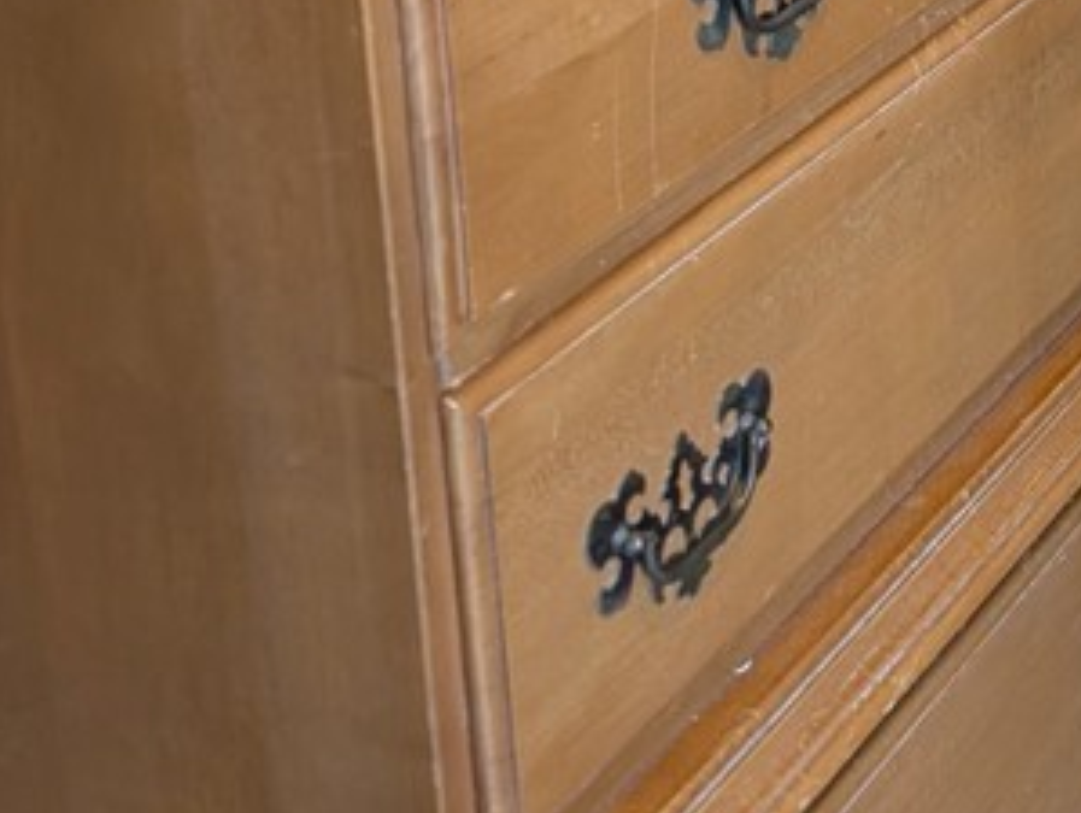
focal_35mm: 82
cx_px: 1531
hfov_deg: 20.9
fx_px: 2564
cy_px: -397
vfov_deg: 16.5
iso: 333
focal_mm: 6.9
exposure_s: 1/53.2
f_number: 1.68
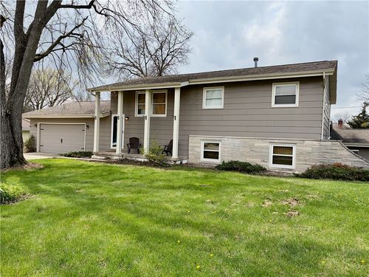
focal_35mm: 26
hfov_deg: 67.3
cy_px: 138
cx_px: 184
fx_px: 277
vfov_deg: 53.1
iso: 50
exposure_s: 1/1953
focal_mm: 5.96
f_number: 1.6
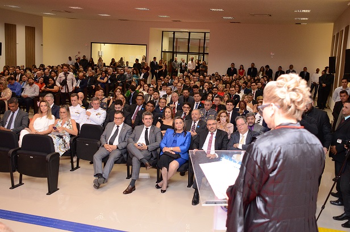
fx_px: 378
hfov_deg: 49.6
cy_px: 116
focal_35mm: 39
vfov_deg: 34.1
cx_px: 175
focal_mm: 26
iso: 1600
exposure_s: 1/60
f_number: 4
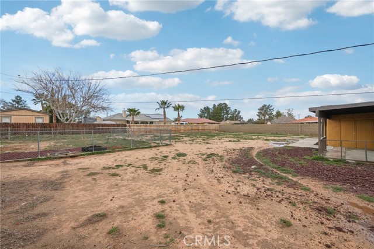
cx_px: 187
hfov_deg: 96.8
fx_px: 166
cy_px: 124
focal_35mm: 16
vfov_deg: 73.7
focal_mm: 16
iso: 400
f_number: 8
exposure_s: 1/750
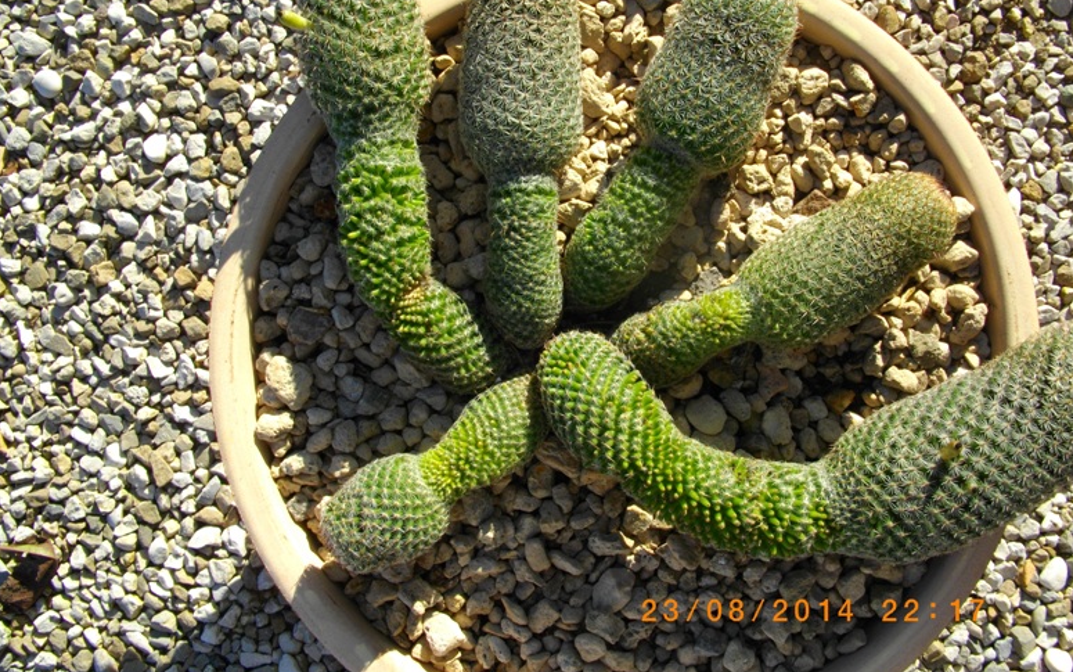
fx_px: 1024
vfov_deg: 36.2
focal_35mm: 35
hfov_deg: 55.3
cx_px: 544
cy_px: 284
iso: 100
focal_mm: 5.7
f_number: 5.5
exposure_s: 1/160
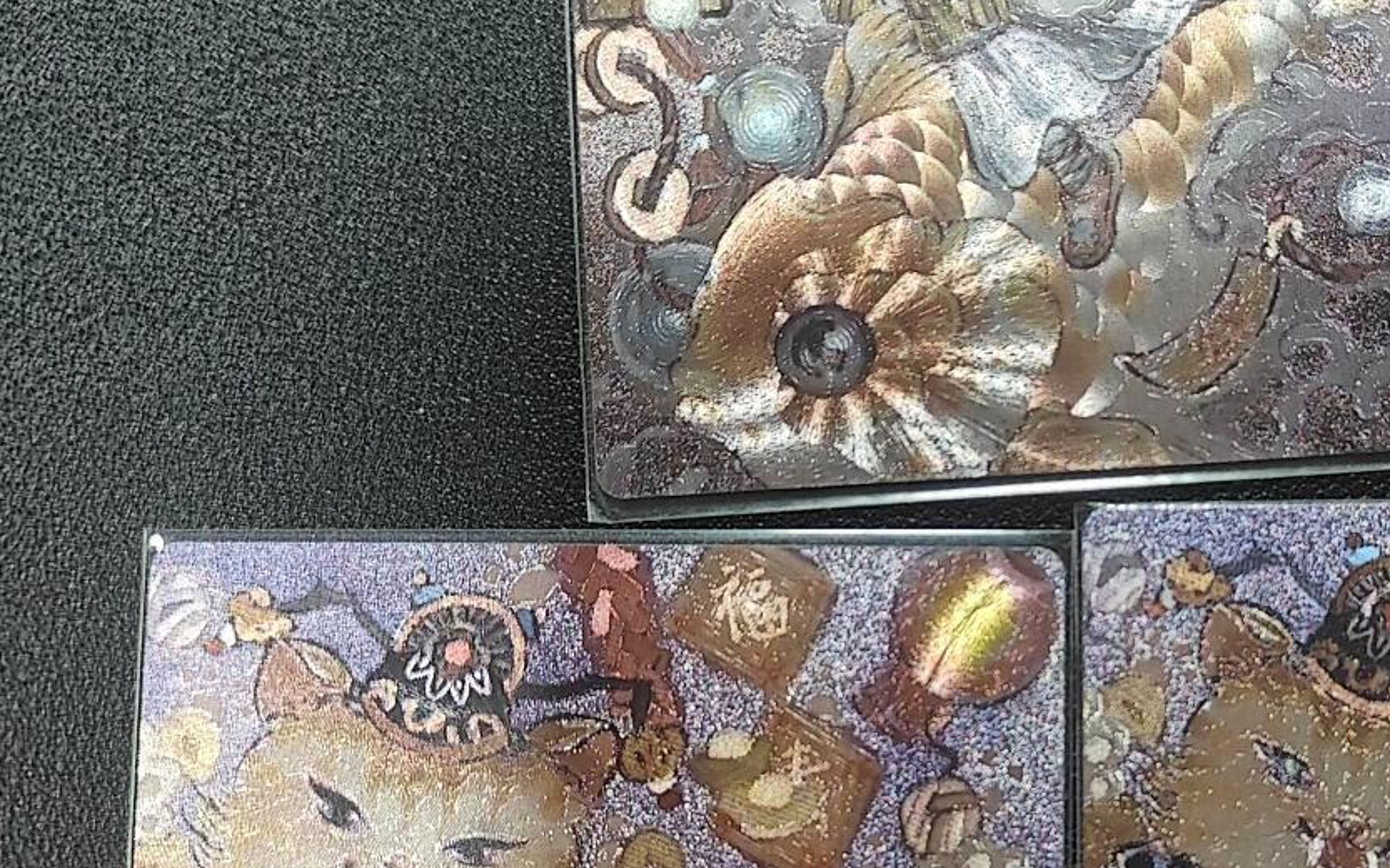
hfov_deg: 35.8
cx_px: 1085
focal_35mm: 55
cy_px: 563
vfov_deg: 23.5
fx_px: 2083
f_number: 1.8
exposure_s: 1/50
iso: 160
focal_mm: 5.59
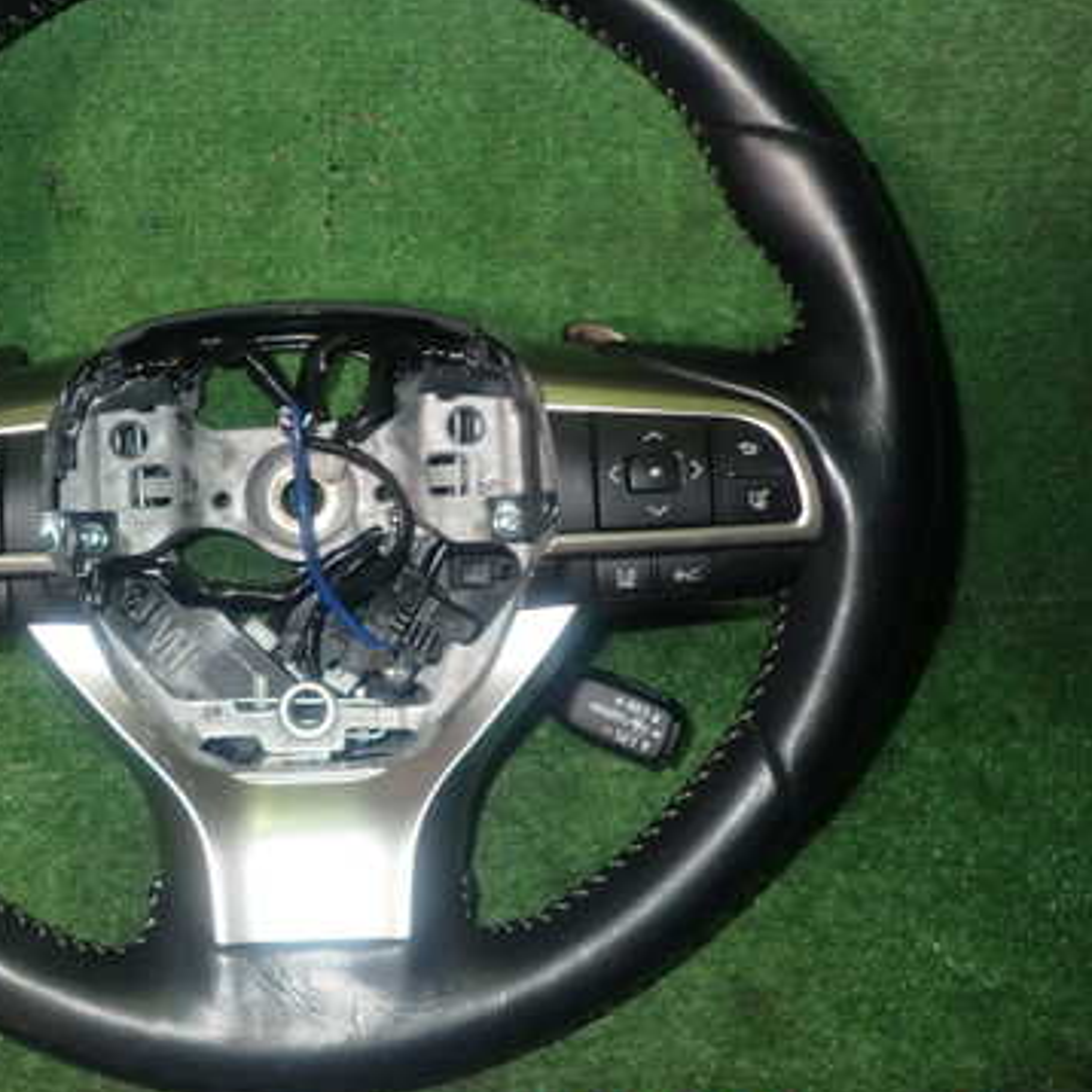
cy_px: 482
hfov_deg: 43.8
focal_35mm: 37
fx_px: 1321
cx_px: 308
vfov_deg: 44.8
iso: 250
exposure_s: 1/30
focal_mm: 4.5
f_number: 5.6
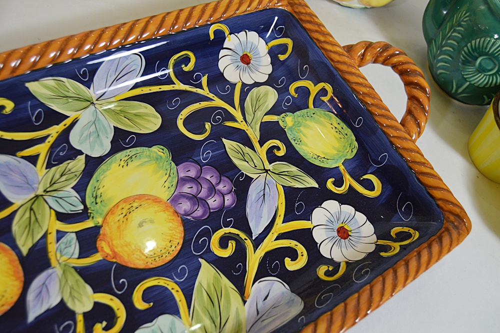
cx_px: 250
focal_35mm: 33
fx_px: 458
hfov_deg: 57.3
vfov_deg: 39.9
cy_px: 166
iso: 400
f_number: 4.5
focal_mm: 22
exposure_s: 1/80
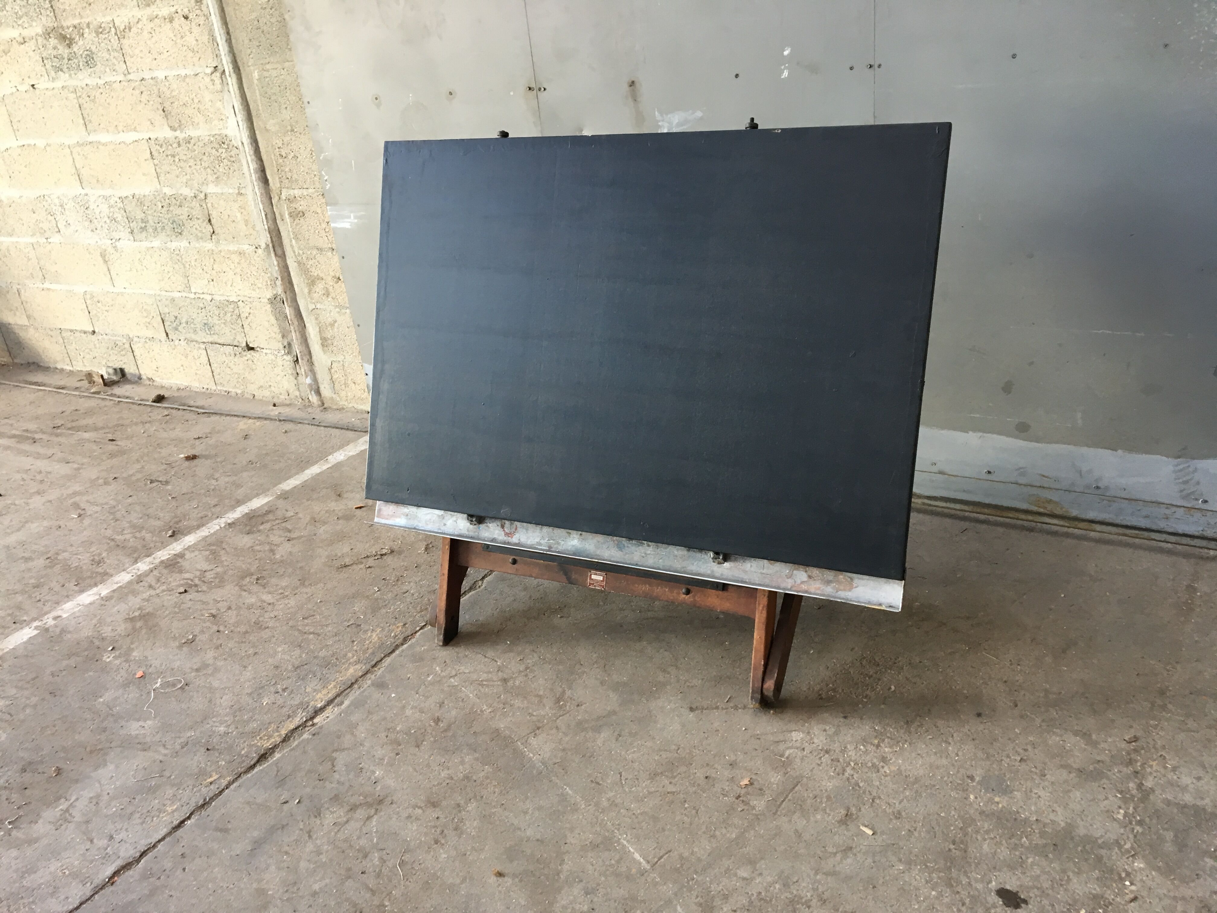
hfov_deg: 61.7
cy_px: 456
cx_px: 608
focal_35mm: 29
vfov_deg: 48.2
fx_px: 1020
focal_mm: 4.15
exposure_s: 1/33
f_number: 2.2
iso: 100
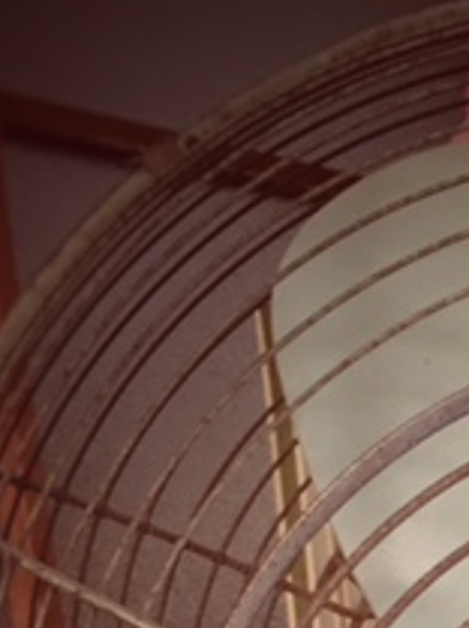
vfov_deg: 19.8
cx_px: 586
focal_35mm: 89
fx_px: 1613
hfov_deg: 15.8
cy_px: 877
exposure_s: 1/4
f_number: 2.2
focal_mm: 4.15
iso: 100
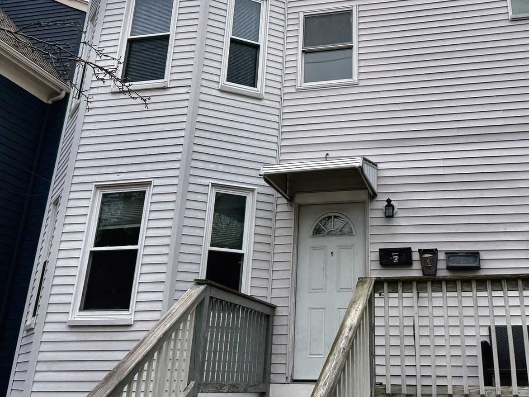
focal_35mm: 42
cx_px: 337
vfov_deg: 33.2
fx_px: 642
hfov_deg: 44.3
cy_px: 70
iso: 80
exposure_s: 1/4405
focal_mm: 6.76
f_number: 1.78
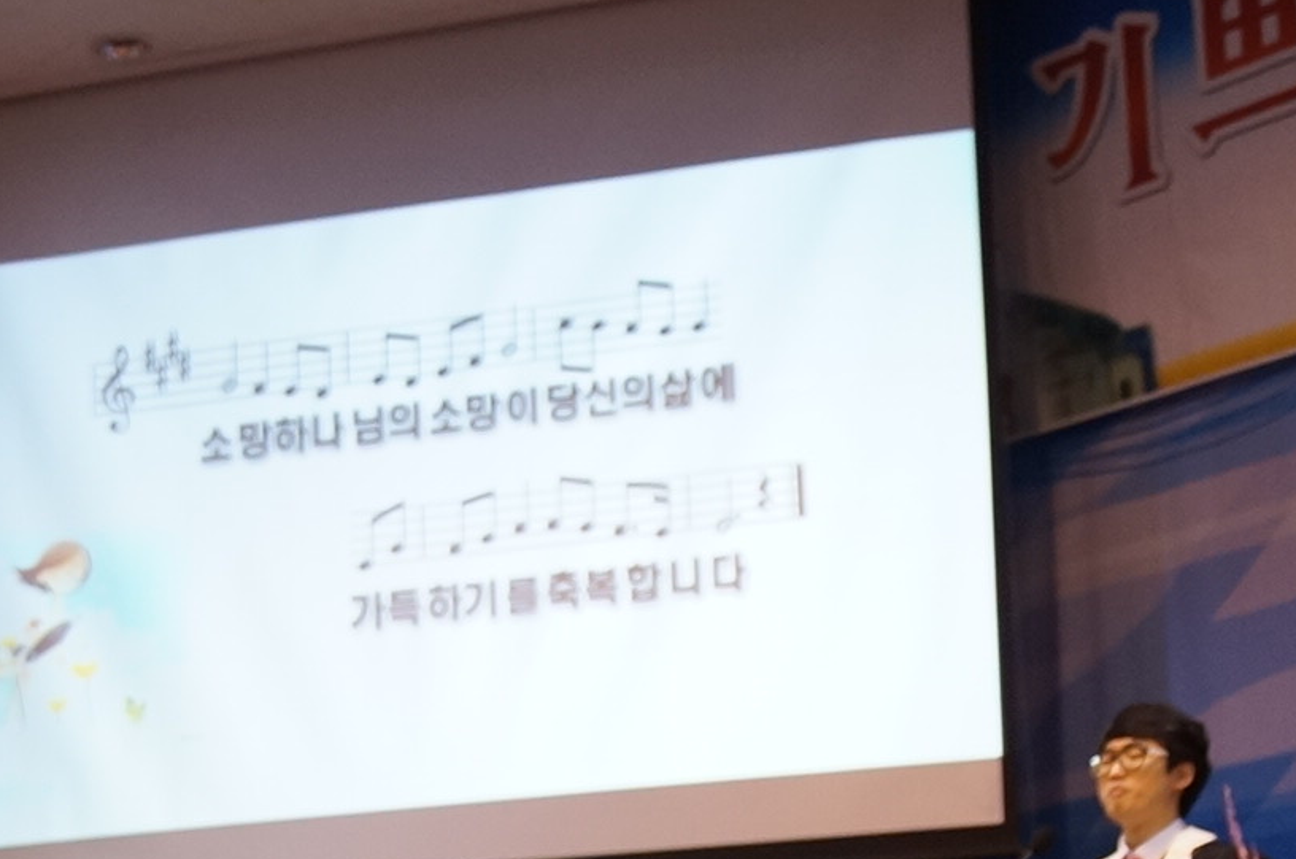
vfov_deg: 12.2
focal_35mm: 108
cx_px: -353
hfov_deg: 17.8
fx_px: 3881
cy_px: 1180
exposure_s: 1/60
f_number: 4
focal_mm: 24
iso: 640
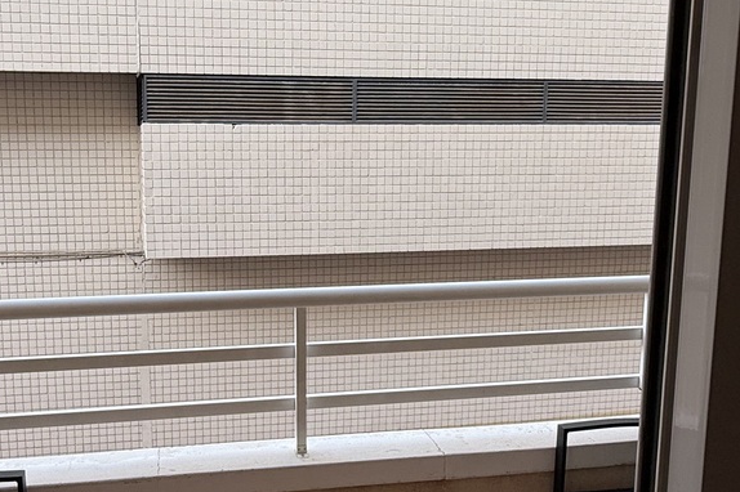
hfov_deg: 56.7
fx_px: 678
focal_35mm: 33
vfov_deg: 39.9
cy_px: 223
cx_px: 289
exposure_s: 1/256
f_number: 2.2
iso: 50
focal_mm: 2.22
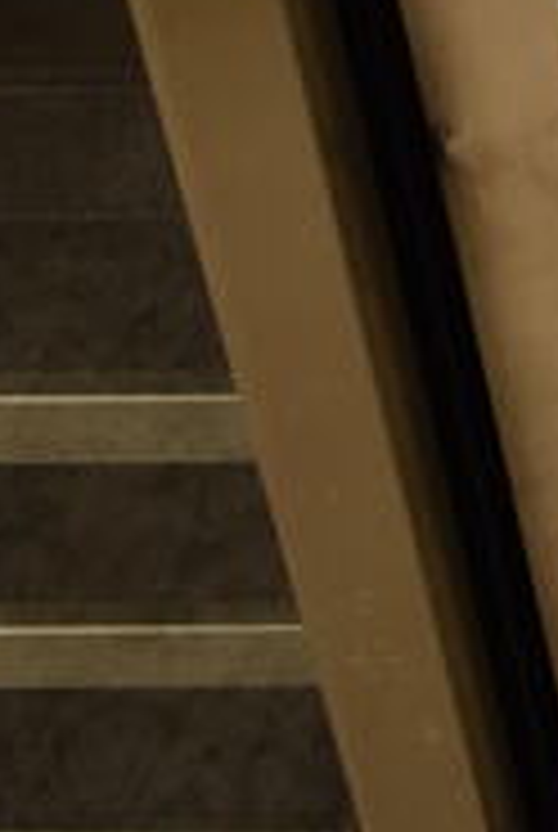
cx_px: 1314
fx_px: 3081
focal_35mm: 133
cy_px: -133
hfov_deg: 9.3
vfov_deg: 14.9
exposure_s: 1/30
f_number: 3.5
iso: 900
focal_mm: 18
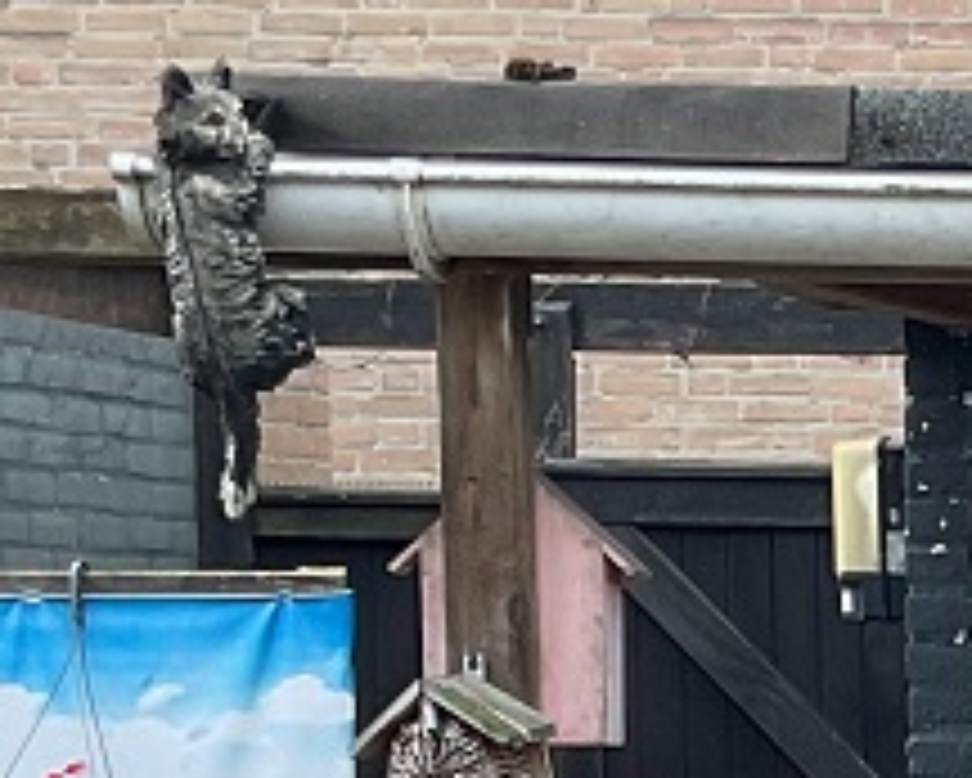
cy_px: 998
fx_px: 4519
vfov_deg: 9.7
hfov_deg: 11.5
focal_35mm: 157
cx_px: 1688
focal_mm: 3
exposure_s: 1/100
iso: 25
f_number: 1.8
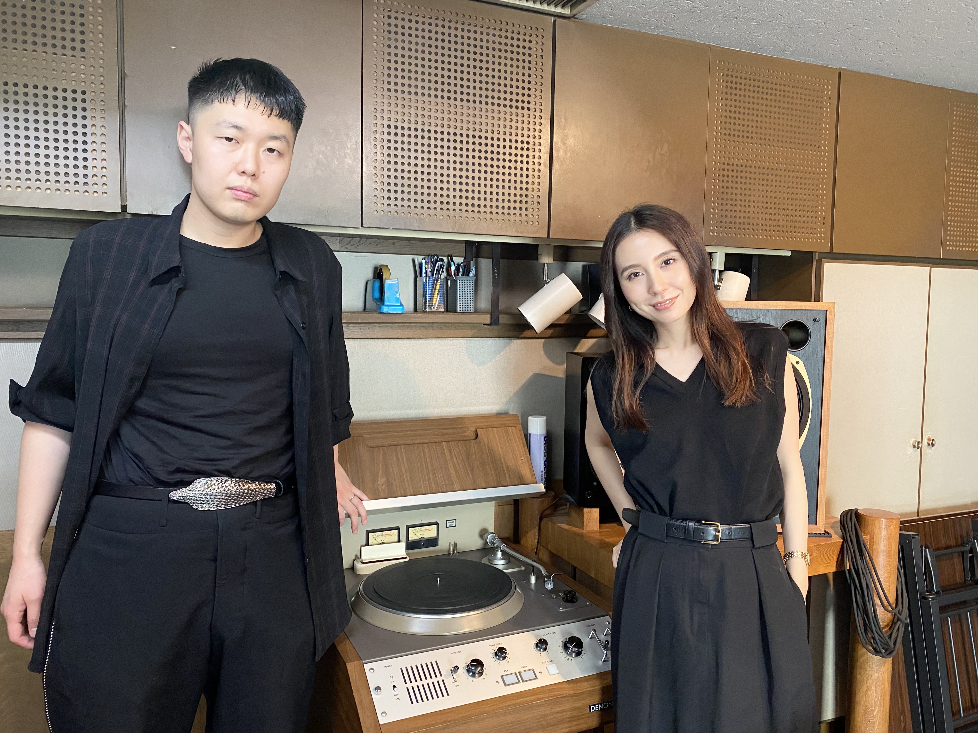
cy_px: 366
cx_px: 489
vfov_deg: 53.1
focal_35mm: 26
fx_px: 735
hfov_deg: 67.3
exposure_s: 1/50
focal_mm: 4.25
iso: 200
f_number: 1.8
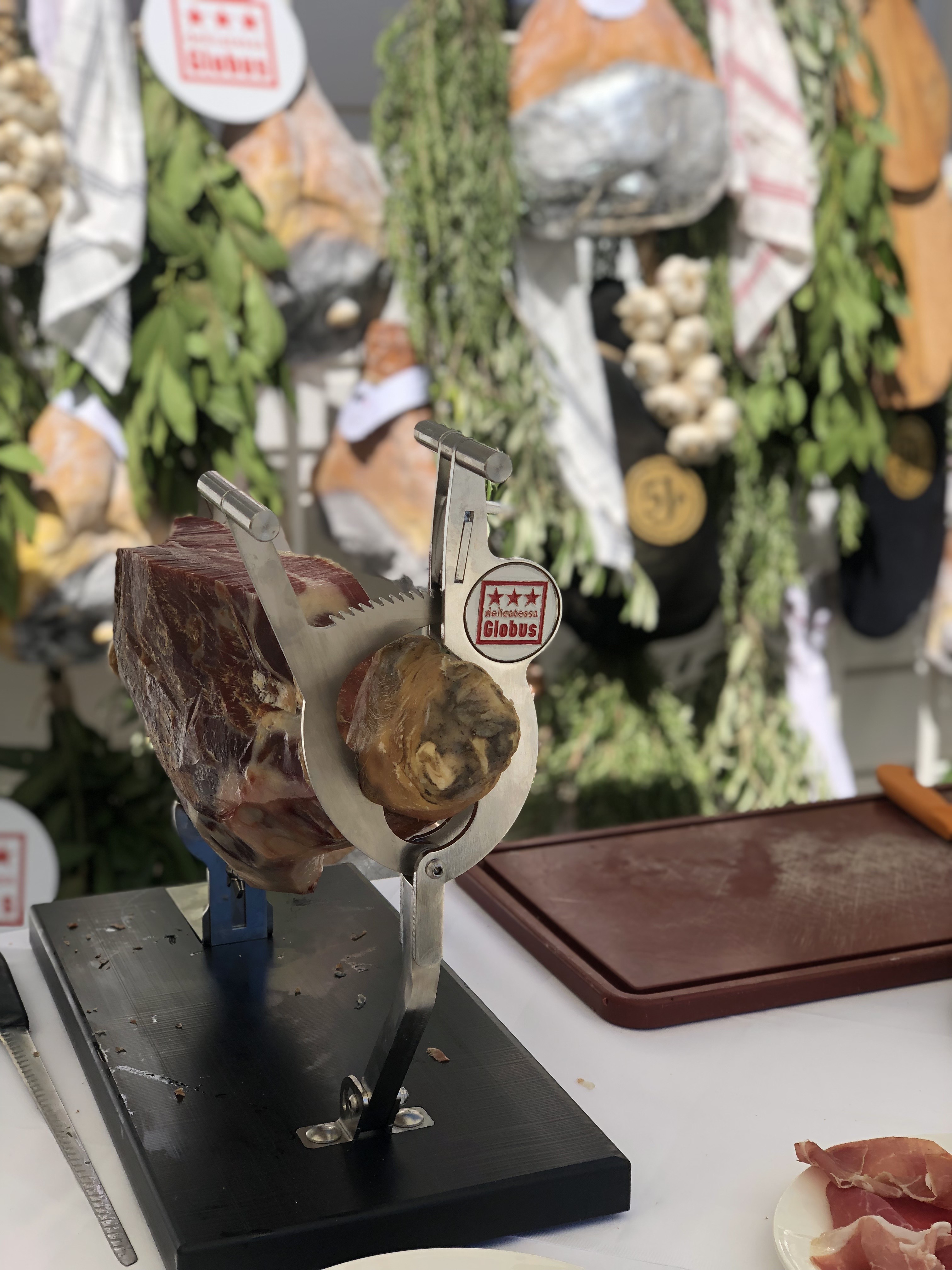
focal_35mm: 52
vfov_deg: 36.8
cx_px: 476
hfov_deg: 28.0
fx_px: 1907
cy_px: 635
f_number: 2.4
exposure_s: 1/1012
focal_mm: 6
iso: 16
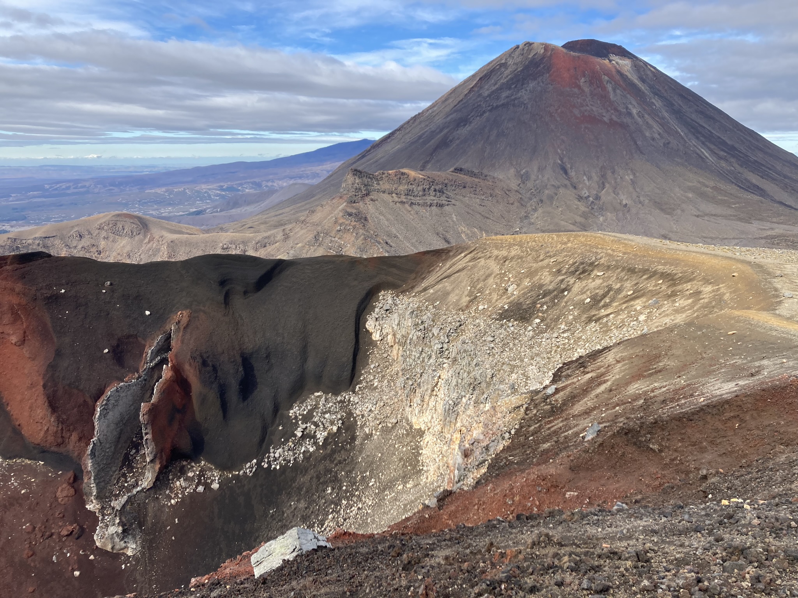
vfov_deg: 49.7
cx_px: 399
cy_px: 299
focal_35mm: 28
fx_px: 645
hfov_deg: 63.4
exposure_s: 1/1012
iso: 20
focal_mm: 3.99
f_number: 1.8
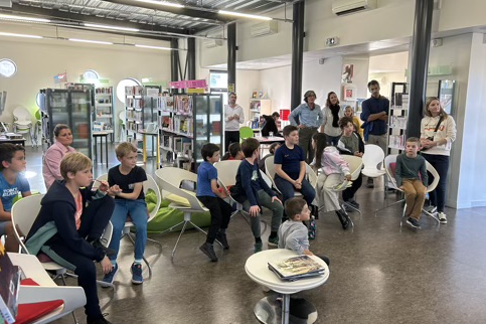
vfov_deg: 46.4
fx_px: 378
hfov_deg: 65.5
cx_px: 246
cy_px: 148
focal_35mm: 28
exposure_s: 1/100
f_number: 1.5
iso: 100
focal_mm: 5.7
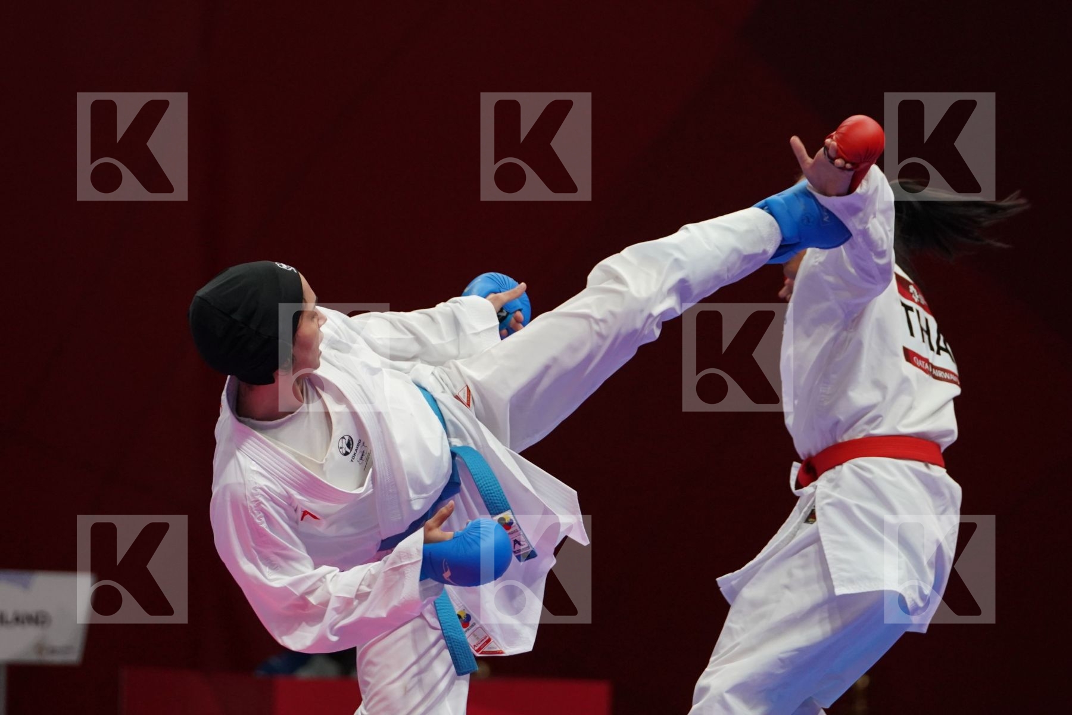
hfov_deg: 6.0
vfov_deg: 4.0
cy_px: 358
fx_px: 10273
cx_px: 536
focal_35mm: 345
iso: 2000
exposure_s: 1/1000
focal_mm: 230
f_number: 4
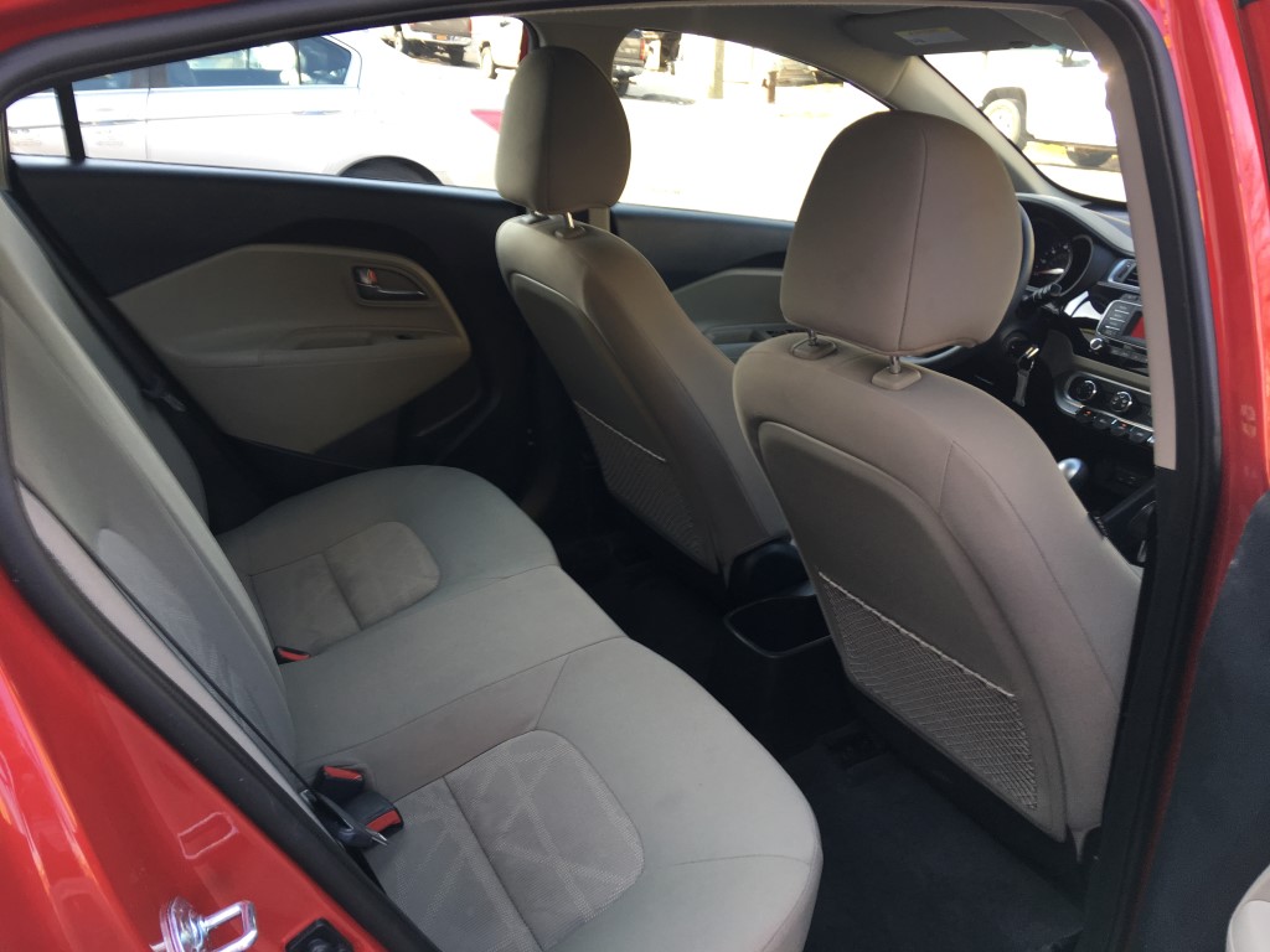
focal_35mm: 29
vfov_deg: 48.2
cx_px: 635
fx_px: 1064
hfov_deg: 61.7
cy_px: 476
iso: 25
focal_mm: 4.15
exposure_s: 1/60
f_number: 2.2
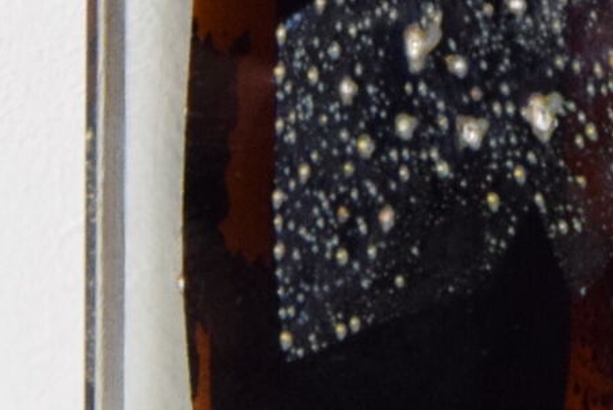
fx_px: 3375
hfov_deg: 10.4
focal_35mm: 198
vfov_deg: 6.8
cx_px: 451
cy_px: -219
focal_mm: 20
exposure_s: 1/200
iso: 1600
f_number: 7.1
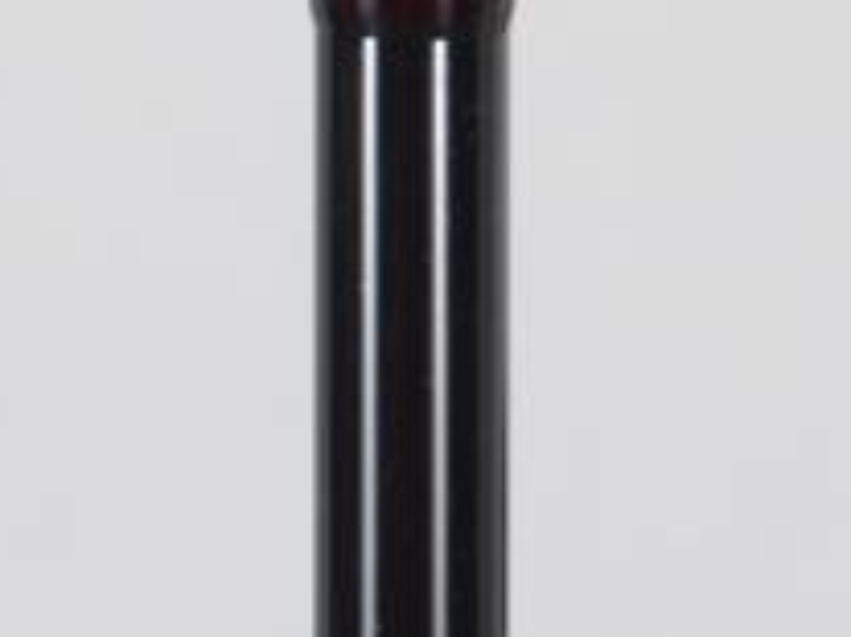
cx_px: 469
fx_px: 7665
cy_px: -559
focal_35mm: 312
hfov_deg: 6.4
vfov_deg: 4.7
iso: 100
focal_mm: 35
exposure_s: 1/125
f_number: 9
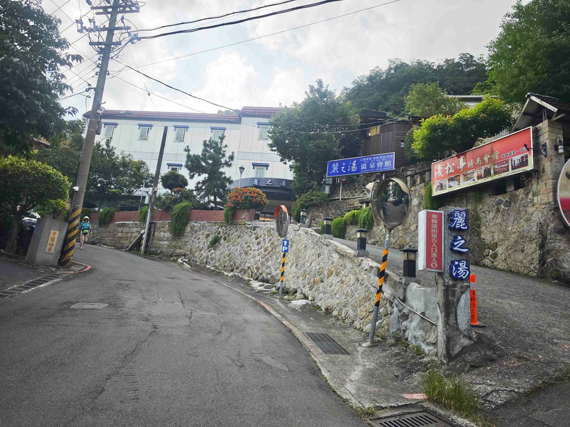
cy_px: 214
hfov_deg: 73.9
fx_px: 379
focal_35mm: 23
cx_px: 285
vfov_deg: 58.9
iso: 50
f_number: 2
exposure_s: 1/2644
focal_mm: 8.72
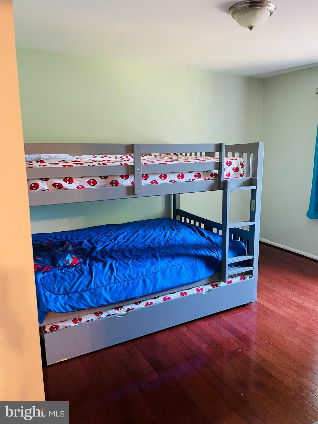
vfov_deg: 67.3
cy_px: 212
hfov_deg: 53.1
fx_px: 318
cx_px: 159
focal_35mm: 26
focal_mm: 4.2
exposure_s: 1/60
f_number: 1.6
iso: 400
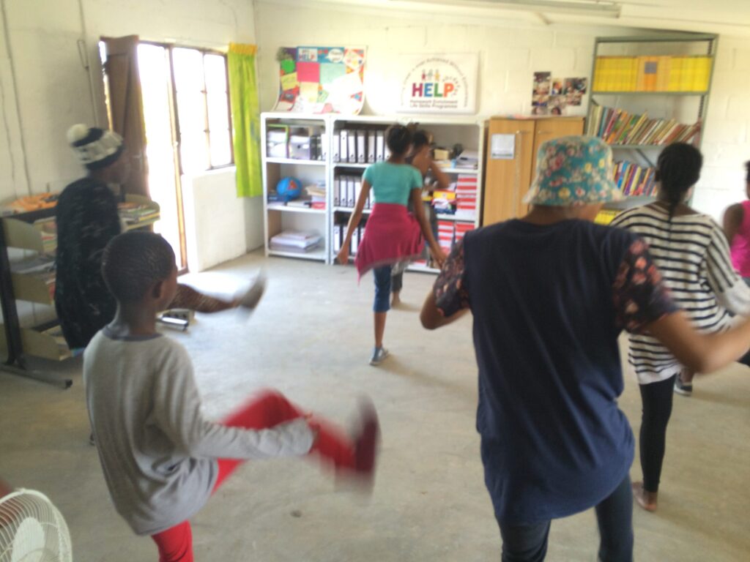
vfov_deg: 48.2
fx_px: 628
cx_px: 375
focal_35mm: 29
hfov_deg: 61.7
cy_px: 281
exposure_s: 1/30
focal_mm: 4.15
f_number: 2.2
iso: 64
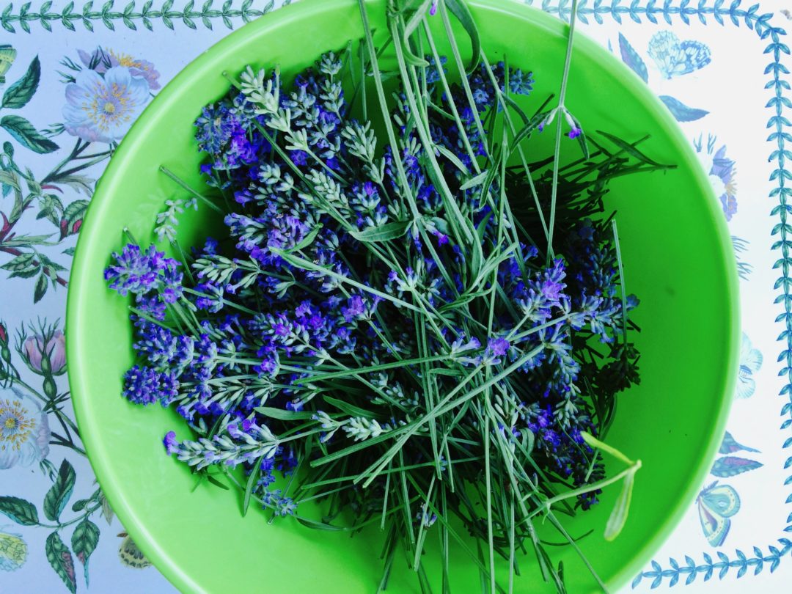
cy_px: 297
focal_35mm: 29
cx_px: 396
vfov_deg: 48.2
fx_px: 664
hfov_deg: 61.7
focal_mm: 4.15
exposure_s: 1/60
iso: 50
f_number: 2.2
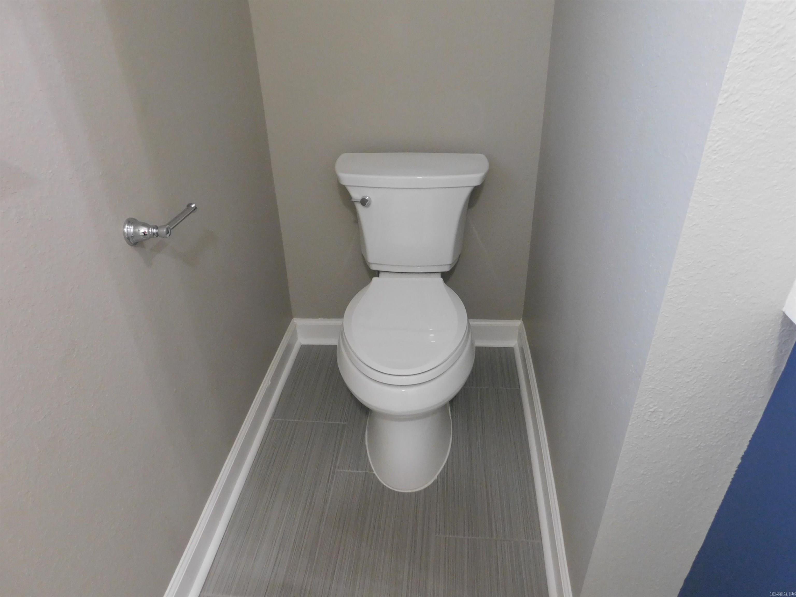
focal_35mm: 23
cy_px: 298
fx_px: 529
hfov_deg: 73.9
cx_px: 398
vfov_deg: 58.9
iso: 360
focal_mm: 4
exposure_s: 1/30
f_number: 3
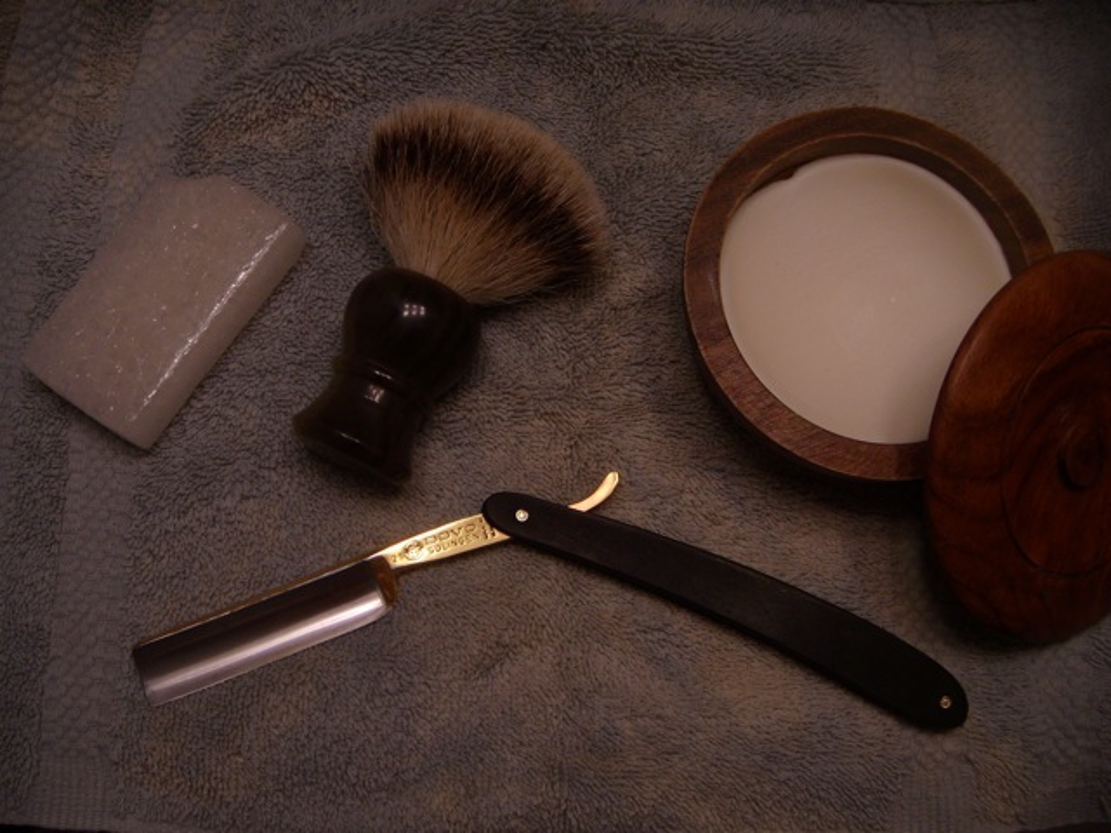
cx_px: 556
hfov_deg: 49.0
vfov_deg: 37.7
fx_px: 1220
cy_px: 416
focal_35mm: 38
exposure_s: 1/78.1
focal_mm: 6.4
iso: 64
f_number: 3.5
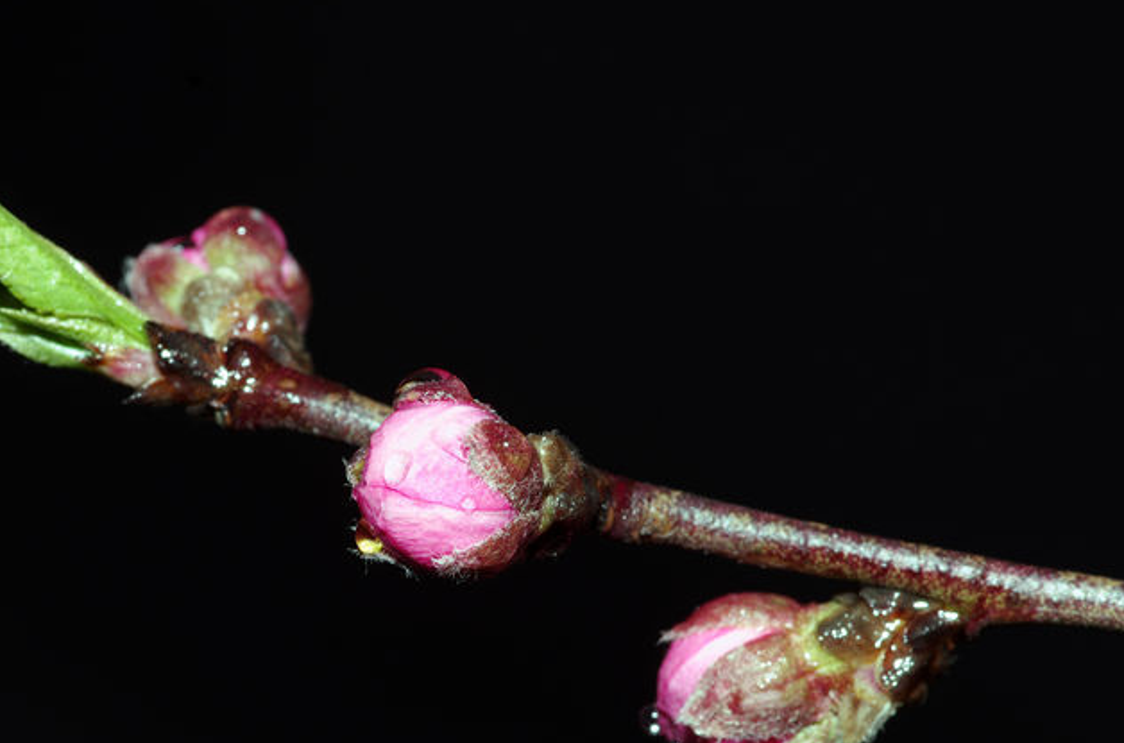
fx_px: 6321
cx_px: 415
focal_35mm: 203
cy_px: 465
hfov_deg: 10.2
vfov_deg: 6.7
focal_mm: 100
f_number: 13
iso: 100
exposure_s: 1/100
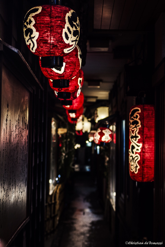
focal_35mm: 72
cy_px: 124
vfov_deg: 28.1
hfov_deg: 18.9
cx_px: 82
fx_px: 495
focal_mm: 48
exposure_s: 1/125
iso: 500
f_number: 3.5
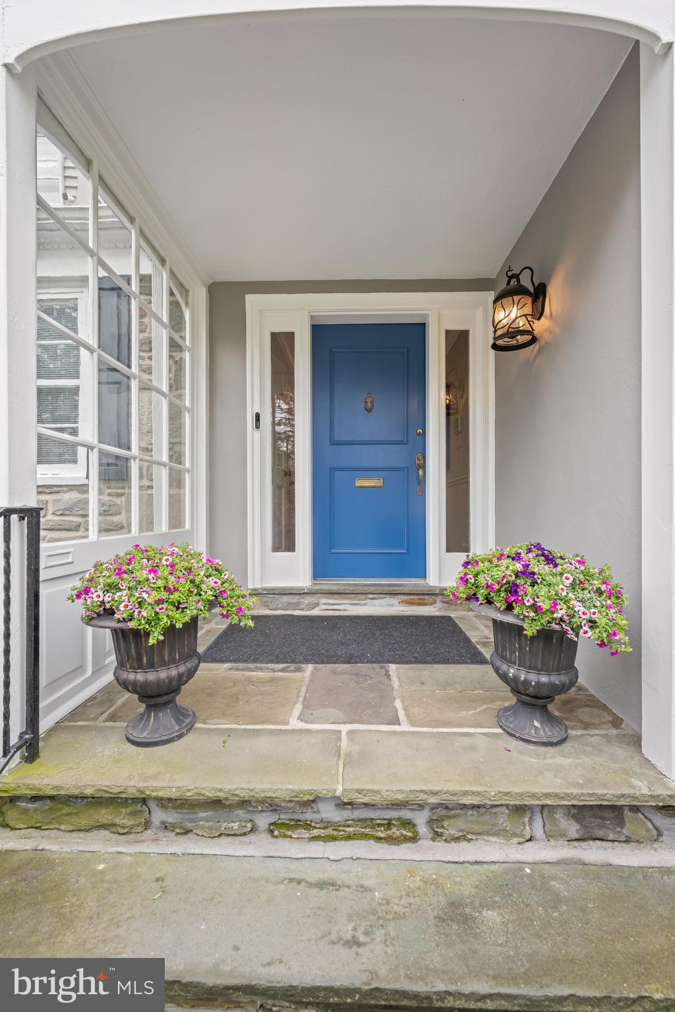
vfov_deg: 102.3
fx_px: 408
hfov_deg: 79.2
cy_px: 506
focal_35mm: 14
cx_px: 338
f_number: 7.1
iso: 500
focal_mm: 14.5
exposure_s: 1/50
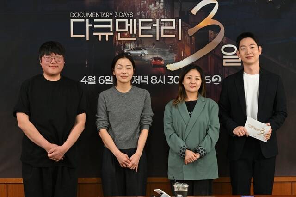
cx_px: 148
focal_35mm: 104
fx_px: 855
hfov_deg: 19.6
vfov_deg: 13.2
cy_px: 98
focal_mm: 104
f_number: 8
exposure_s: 1/160
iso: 3200
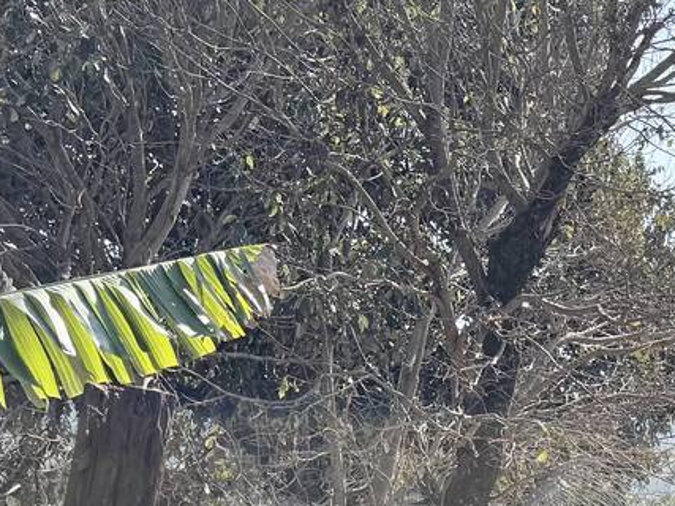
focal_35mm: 81
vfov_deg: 16.5
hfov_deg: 20.8
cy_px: 765
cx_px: 996
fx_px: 1579
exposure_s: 1/3096
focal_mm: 6.76
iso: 80
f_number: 1.78
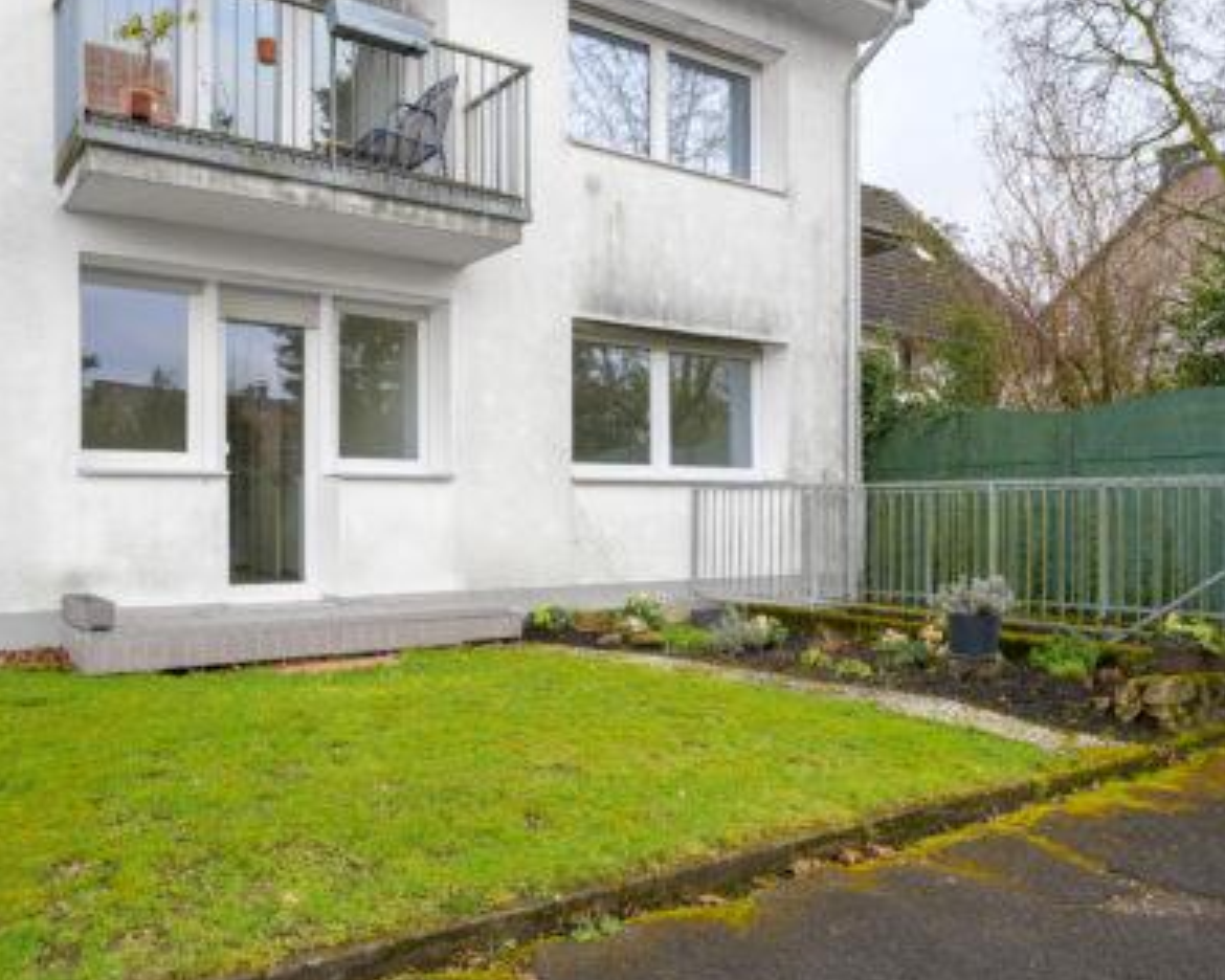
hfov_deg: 62.9
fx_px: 1000
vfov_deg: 52.2
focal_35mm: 28
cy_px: 499
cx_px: 587
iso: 250
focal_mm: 23.5
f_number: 9
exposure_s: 1/160
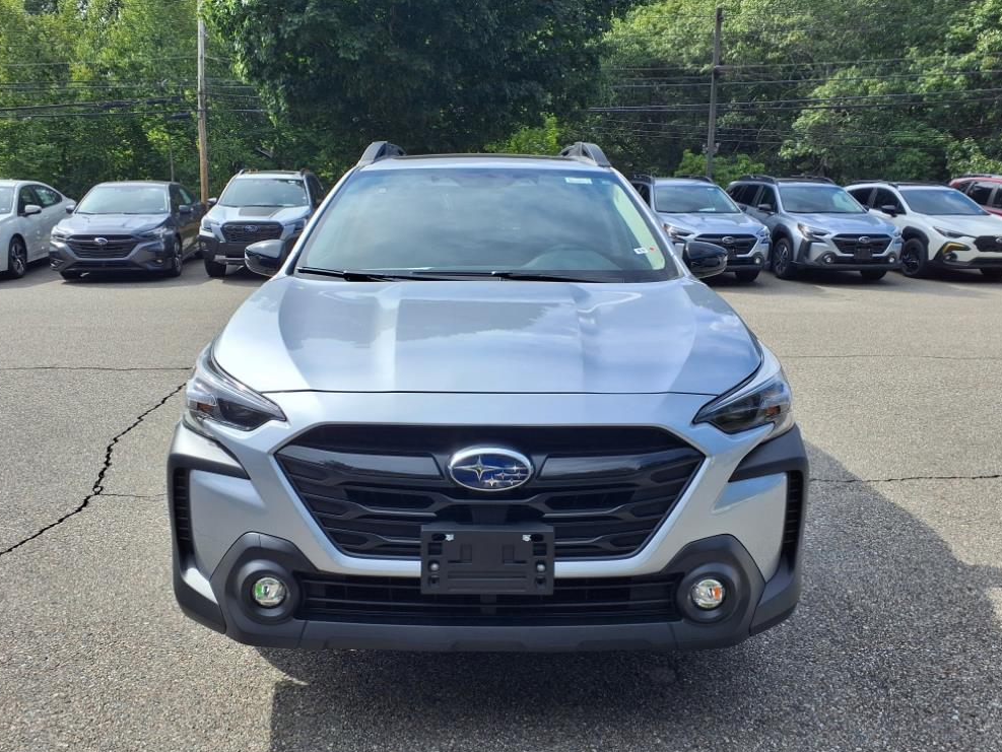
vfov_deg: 49.8
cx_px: 488
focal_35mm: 28
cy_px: 389
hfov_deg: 63.4
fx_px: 811
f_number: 1.9
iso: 40
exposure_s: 1/1667
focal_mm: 3.58
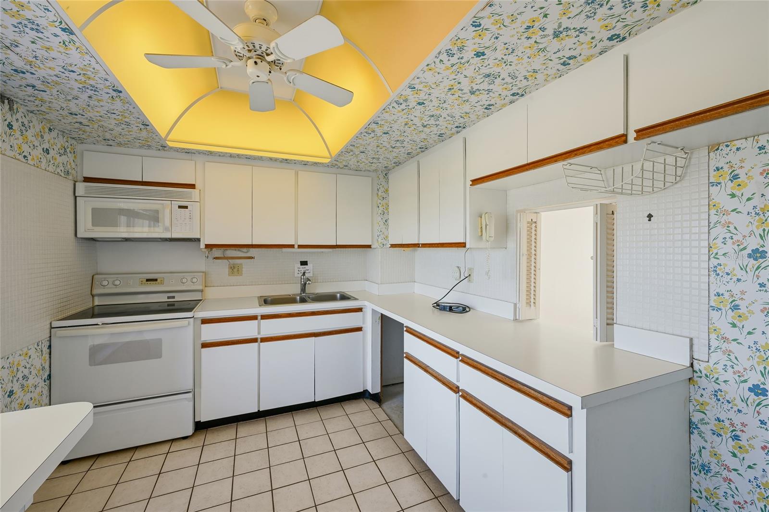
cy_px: 256
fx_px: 320
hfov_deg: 100.4
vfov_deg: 77.3
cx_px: 384
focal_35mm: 15
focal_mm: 15
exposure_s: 1/10
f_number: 11
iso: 160
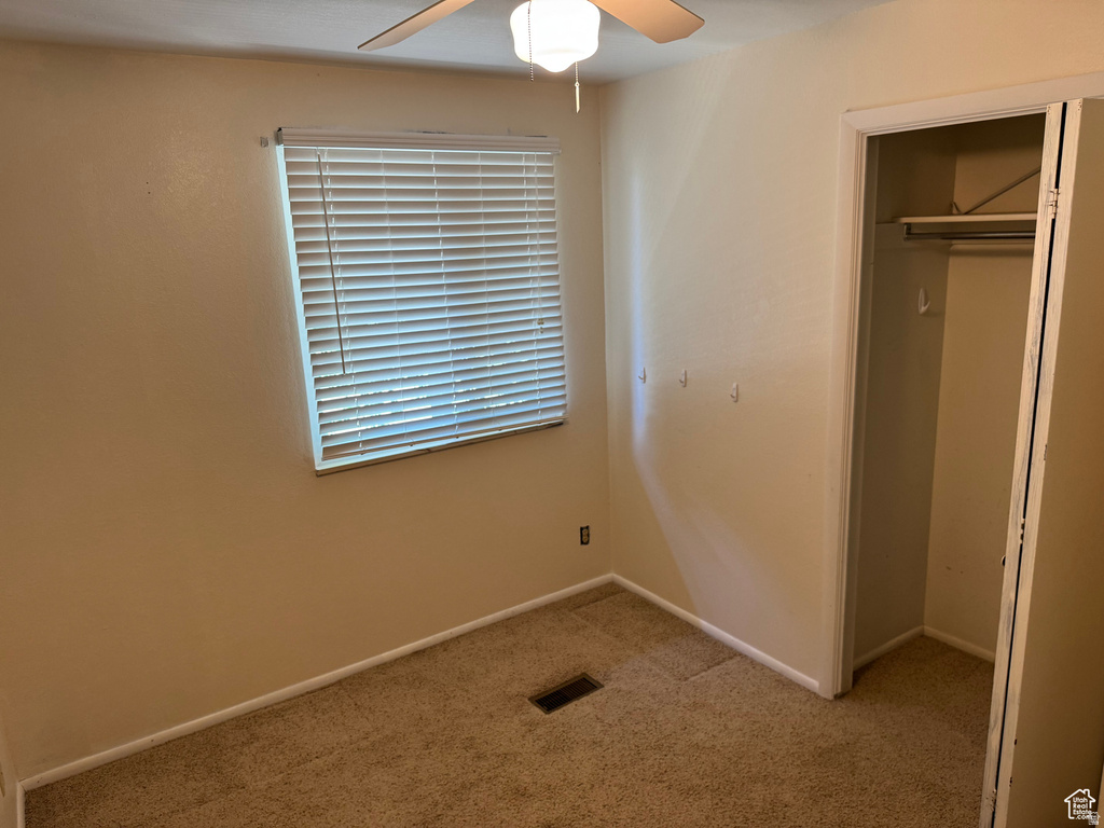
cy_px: 414
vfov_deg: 56.8
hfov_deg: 71.6
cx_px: 552
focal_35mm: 24
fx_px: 765
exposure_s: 1/60
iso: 160
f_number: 1.78
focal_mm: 6.76
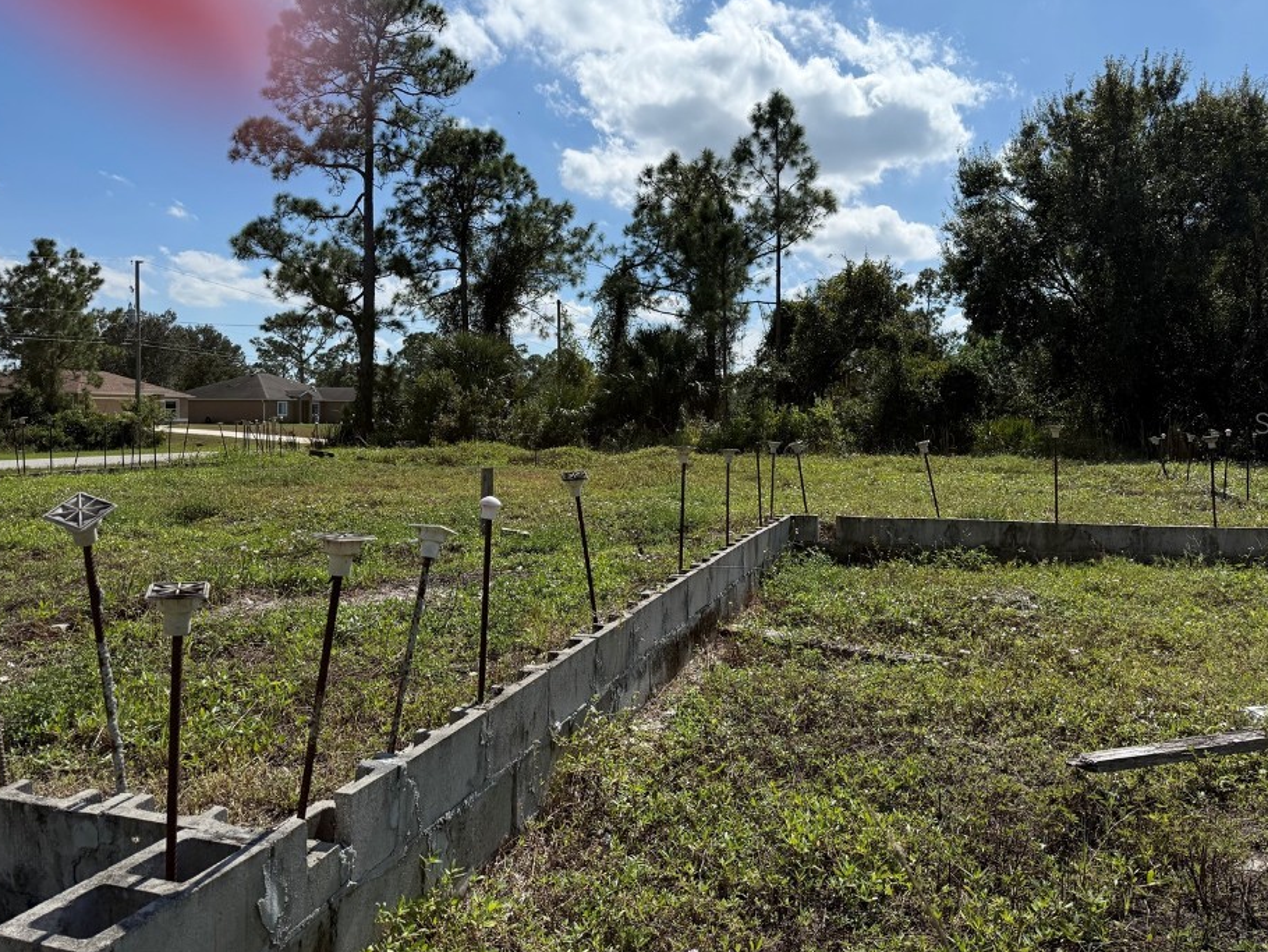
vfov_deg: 51.3
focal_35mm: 27
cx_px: 673
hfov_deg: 65.3
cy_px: 422
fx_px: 989
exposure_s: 1/9091
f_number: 1.78
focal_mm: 6.76
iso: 100
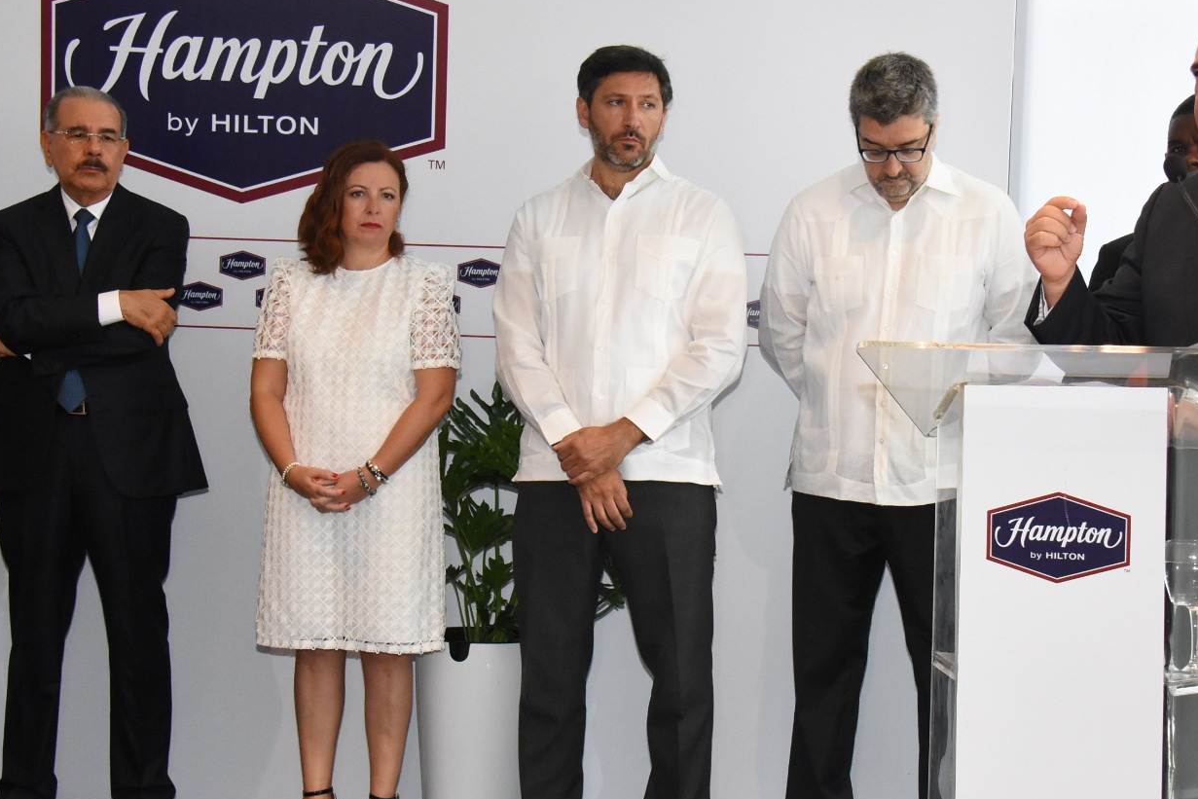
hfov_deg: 27.0
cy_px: 483
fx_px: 2496
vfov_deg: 18.2
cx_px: 698
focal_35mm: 75
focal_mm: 38
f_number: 7.1
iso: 3200
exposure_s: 1/200
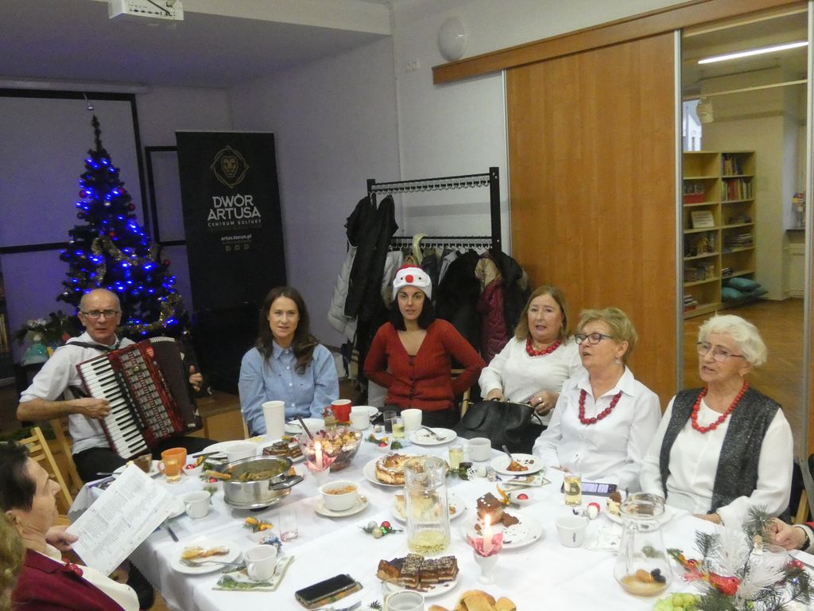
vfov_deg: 45.4
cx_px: 407
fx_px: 729
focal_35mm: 31
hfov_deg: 58.4
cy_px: 306
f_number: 3.3
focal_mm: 5.5
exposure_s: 1/80
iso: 1600
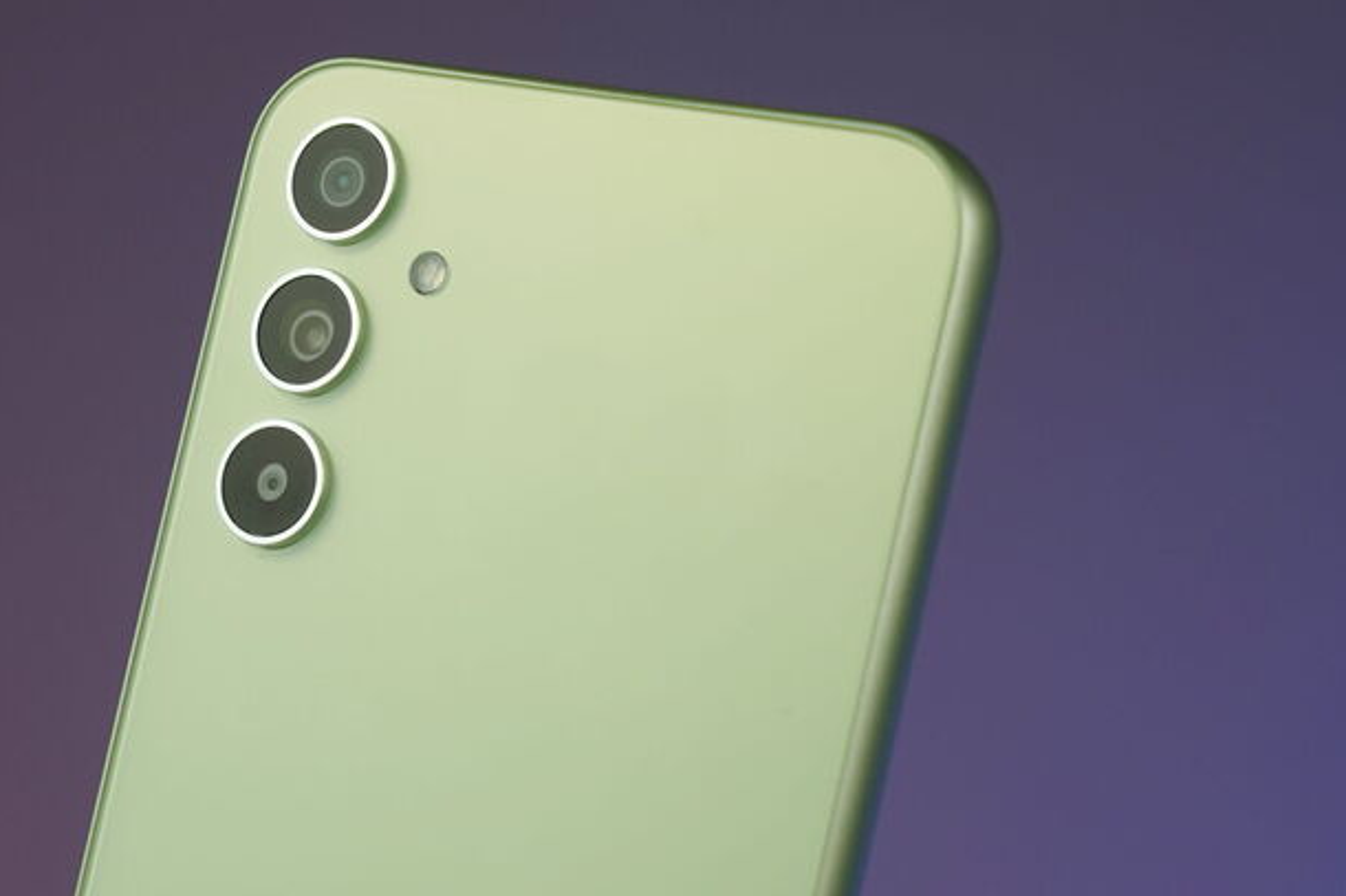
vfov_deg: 14.4
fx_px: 3551
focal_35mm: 95
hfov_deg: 21.4
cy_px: 537
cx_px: 521
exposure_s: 1/160
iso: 500
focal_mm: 70
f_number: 8
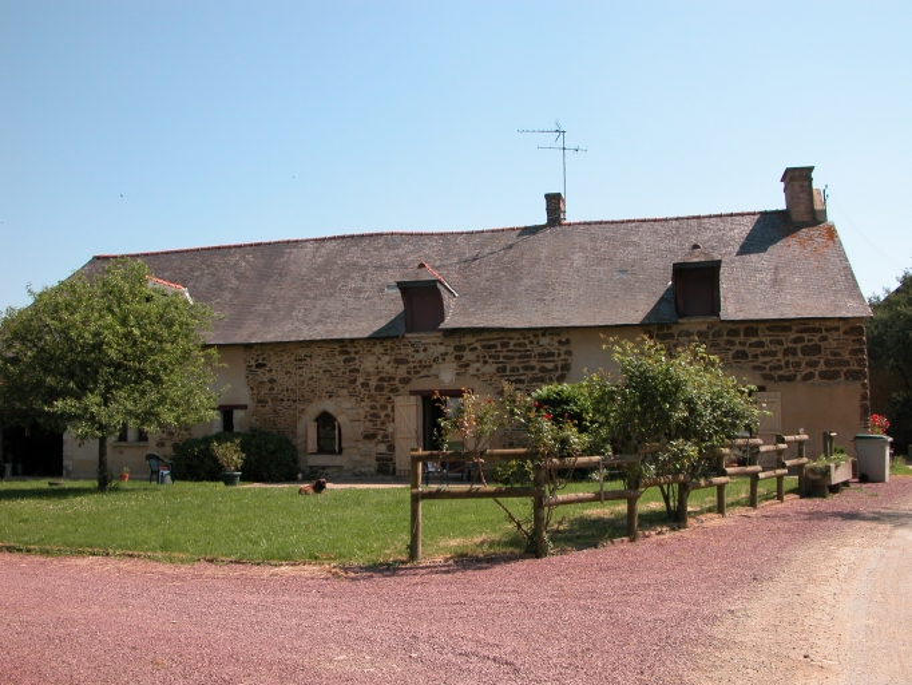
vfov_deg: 40.7
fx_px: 922
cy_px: 342
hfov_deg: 52.6
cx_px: 456
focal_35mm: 35
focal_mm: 8.9
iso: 100
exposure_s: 1/260
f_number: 6.3
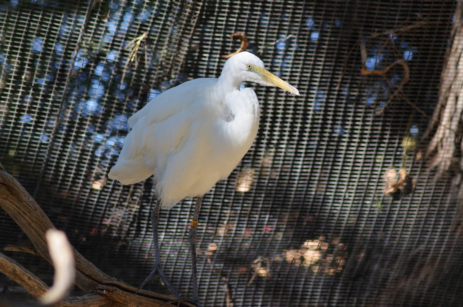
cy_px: 154
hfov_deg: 10.2
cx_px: 232
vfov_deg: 6.8
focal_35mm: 202
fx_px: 2599
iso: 400
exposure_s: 1/500
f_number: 5.6
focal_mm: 135
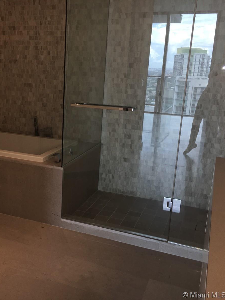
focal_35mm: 39
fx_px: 338
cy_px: 149
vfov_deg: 47.9
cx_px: 63
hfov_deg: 36.2
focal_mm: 4.15
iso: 25
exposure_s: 1/30
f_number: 2.2
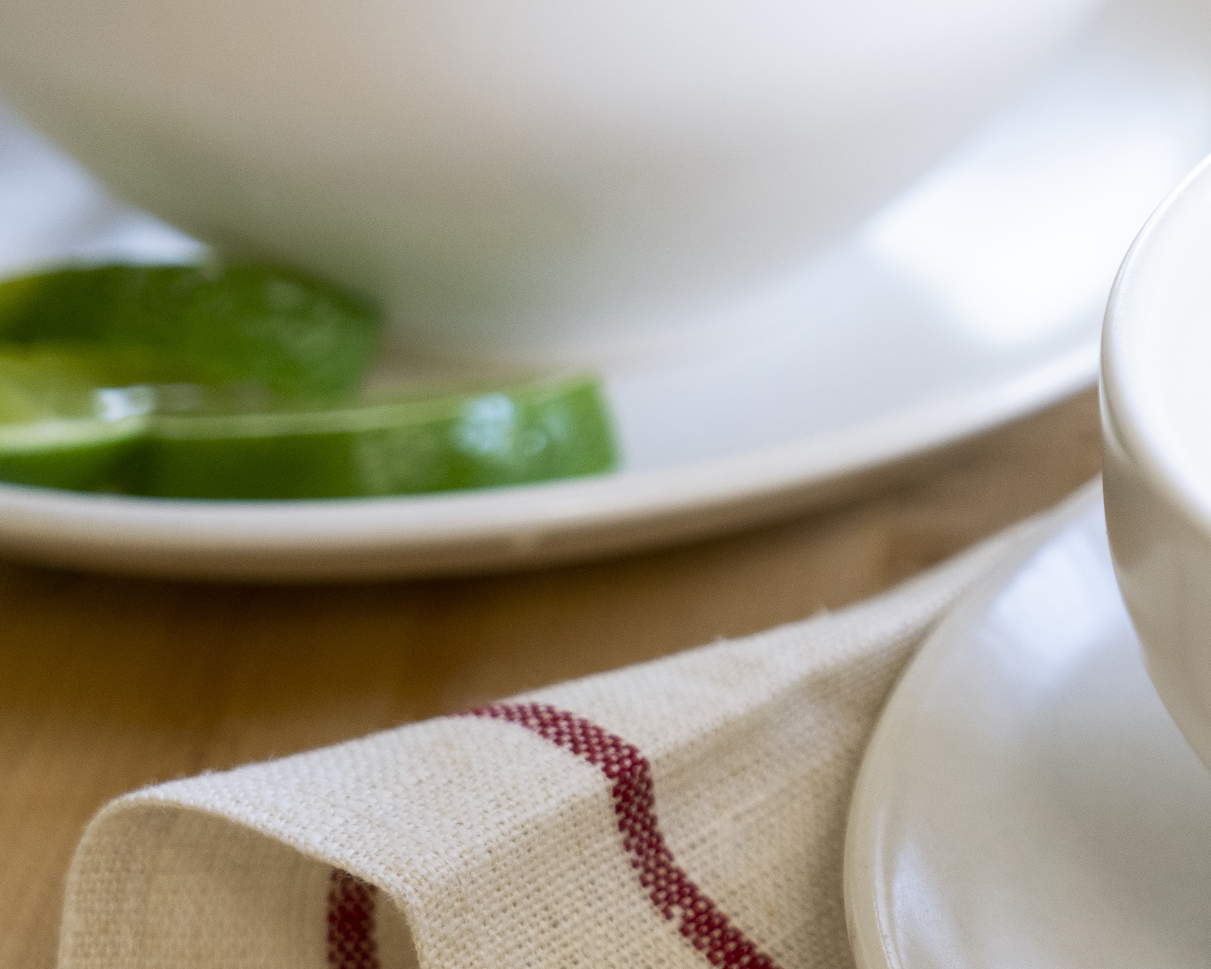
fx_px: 5949
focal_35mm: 166
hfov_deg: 11.4
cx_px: 1441
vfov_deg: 9.3
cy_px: 249
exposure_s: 1/80
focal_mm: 69
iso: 1000
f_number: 5
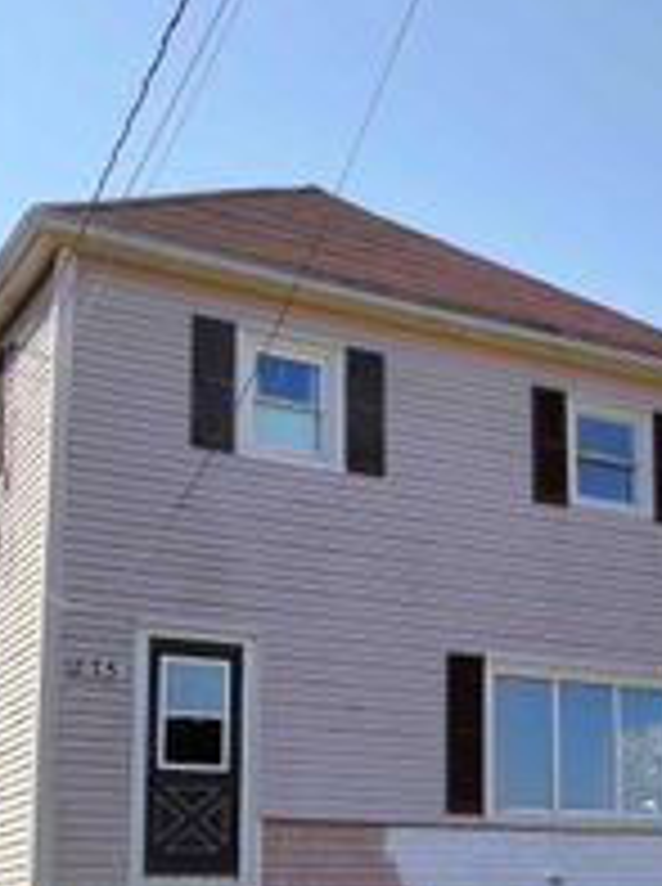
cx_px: 626
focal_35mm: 61
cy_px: 715
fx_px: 1561
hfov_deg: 23.2
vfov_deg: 30.9
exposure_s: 1/100
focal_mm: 12.29
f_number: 2.8
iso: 160
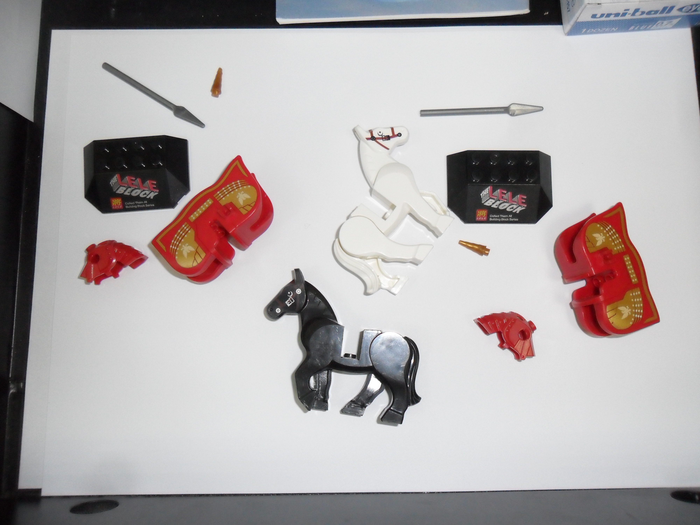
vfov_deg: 51.4
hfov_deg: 65.3
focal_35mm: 27
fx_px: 546
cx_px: 350
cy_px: 262
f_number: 3.5
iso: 400
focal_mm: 4.9
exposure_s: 1/45
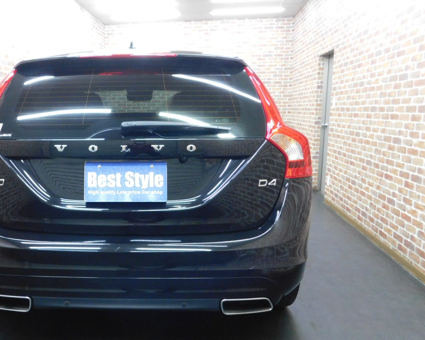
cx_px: 123
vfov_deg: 42.2
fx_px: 440
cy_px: 192
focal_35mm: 35
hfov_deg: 50.1
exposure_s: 1/13
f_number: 3
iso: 400
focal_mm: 4
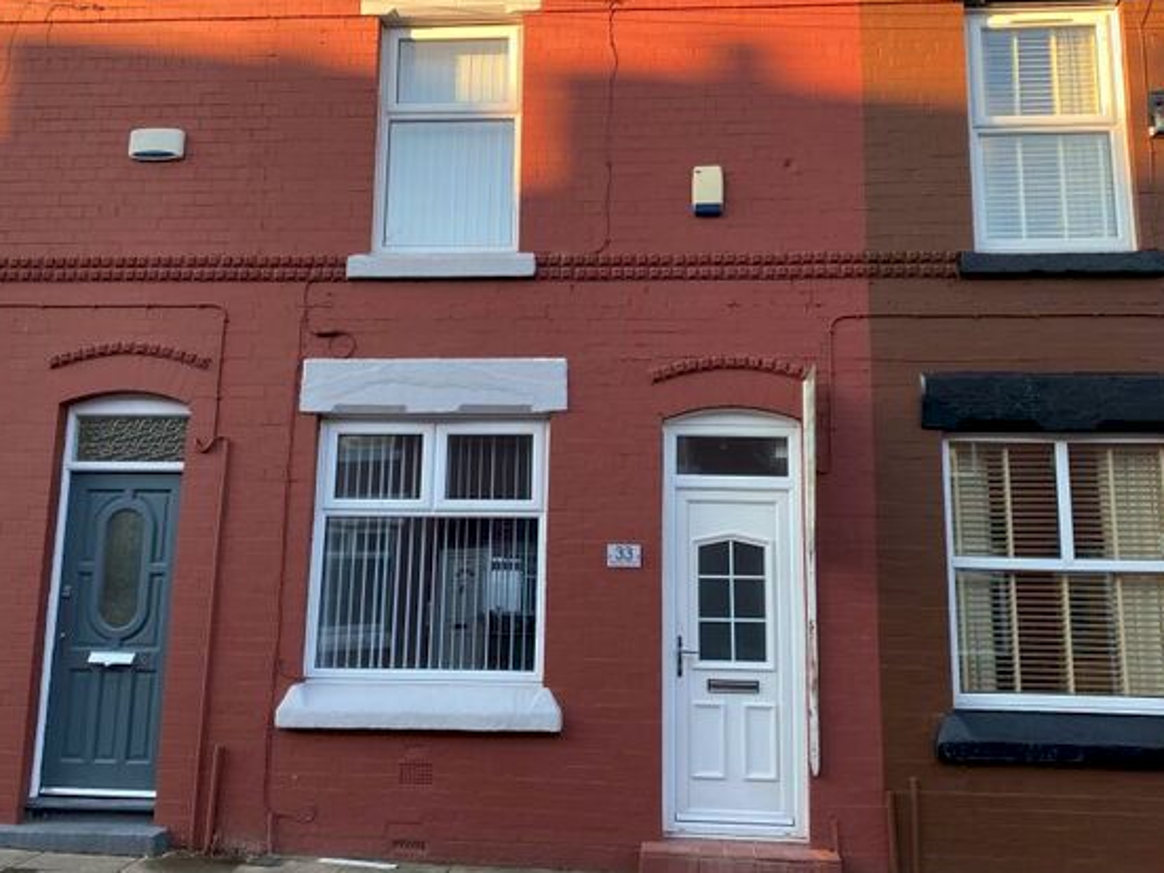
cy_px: 400
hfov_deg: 55.4
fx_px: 1110
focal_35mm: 33
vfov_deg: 42.9
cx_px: 580
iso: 32
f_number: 1.8
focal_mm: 4.25
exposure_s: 1/175
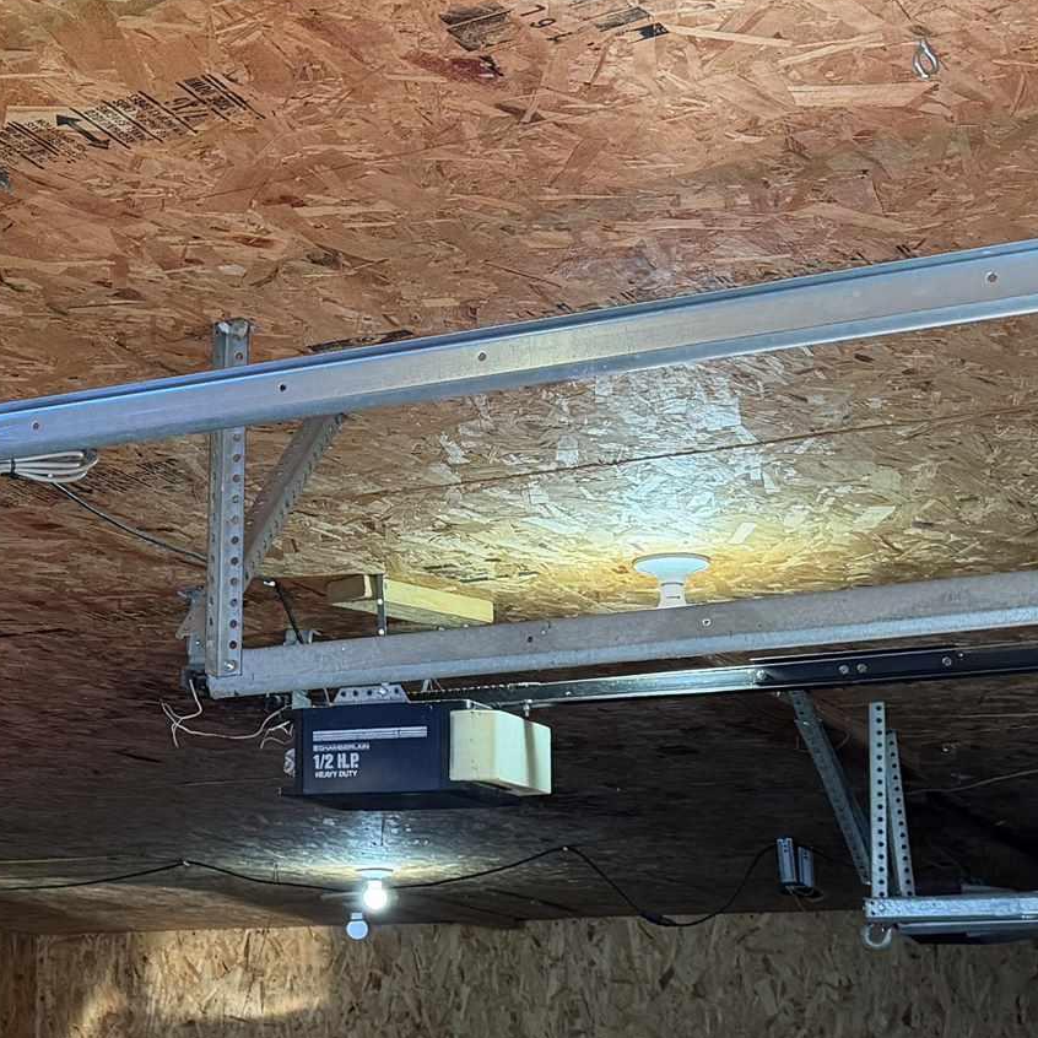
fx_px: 2612
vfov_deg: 22.5
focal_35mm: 77
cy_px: 572
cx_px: -109
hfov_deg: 21.3
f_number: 1.78
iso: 320
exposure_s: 1/120
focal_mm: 6.76
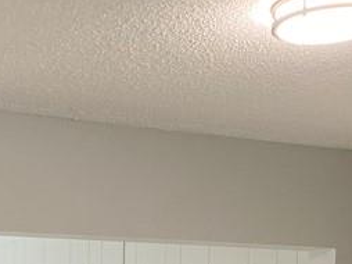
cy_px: 496
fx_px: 1067
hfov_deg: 17.2
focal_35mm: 105
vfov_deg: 12.6
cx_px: -151
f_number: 1.8
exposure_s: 1/120
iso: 64
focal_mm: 4.25
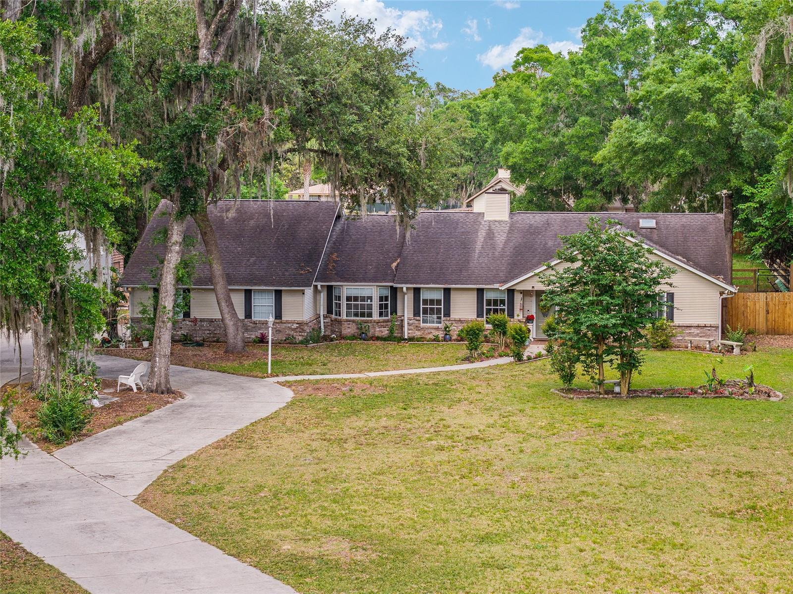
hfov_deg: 27.8
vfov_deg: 21.0
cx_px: 396
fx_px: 1604
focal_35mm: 70
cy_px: 297
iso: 330
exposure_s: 1/400
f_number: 2.8
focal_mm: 19.35
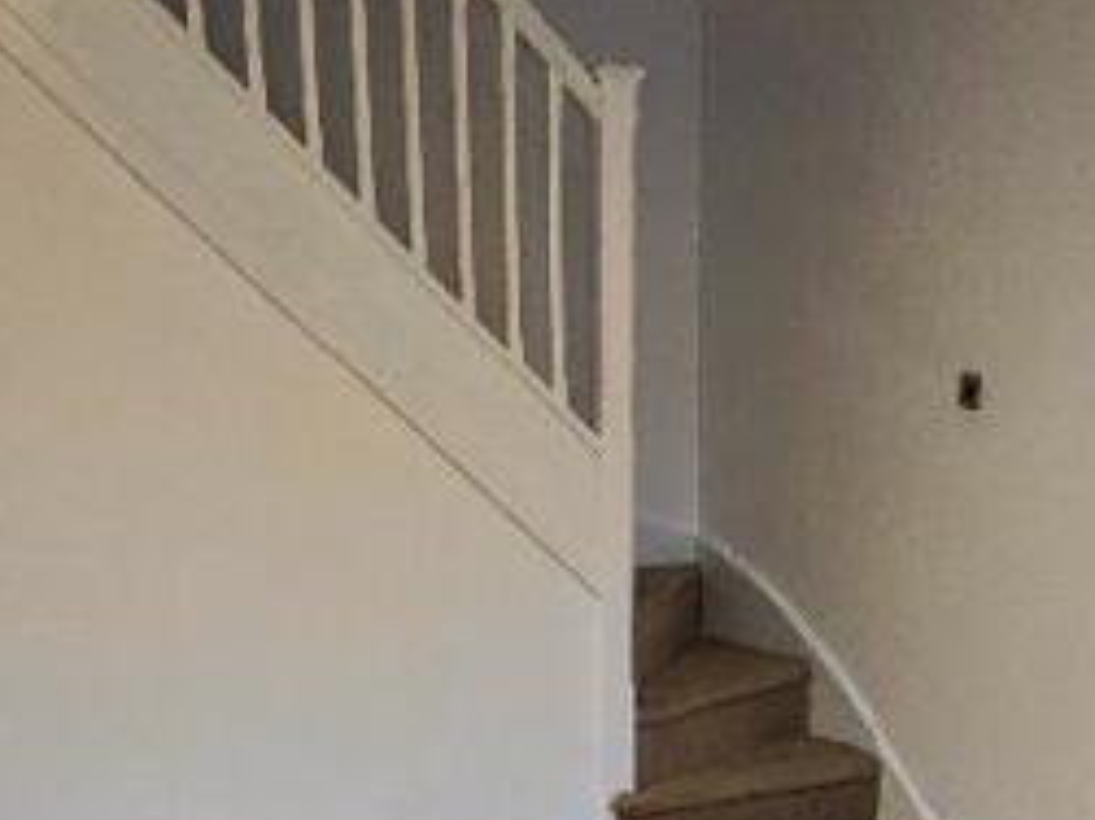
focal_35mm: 53
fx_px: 1676
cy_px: 885
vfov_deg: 25.6
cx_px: 825
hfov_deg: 35.4
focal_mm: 2.2
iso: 400
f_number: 2.2
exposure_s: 1/33
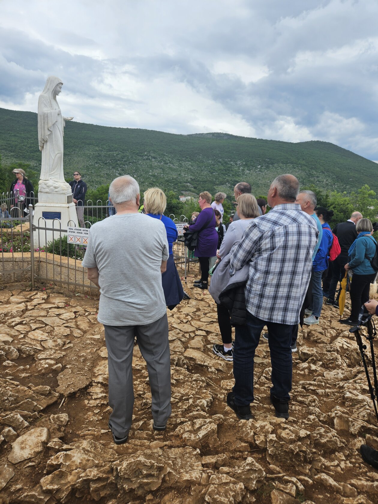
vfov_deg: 73.9
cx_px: 189
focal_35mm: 23
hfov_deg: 58.9
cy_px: 252
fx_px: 335
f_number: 1.8
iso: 25
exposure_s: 1/914
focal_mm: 5.4
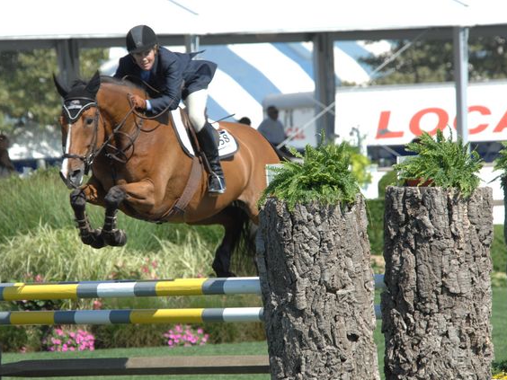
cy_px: 190
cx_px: 227
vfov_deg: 2.9
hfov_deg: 3.9
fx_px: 7426
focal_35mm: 507
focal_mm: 310
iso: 200
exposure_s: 1/320
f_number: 9
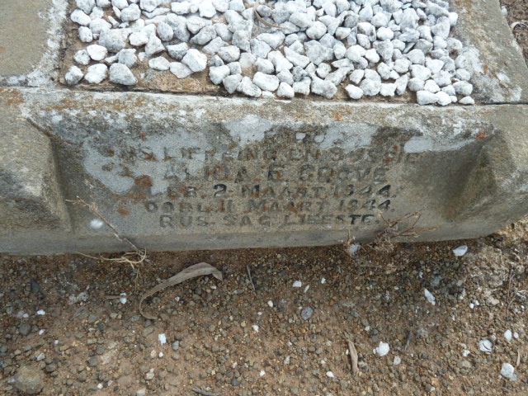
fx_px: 381
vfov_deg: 54.9
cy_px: 198
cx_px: 264
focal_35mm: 25
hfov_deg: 69.4
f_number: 4
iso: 80
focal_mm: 4.1
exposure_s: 1/160
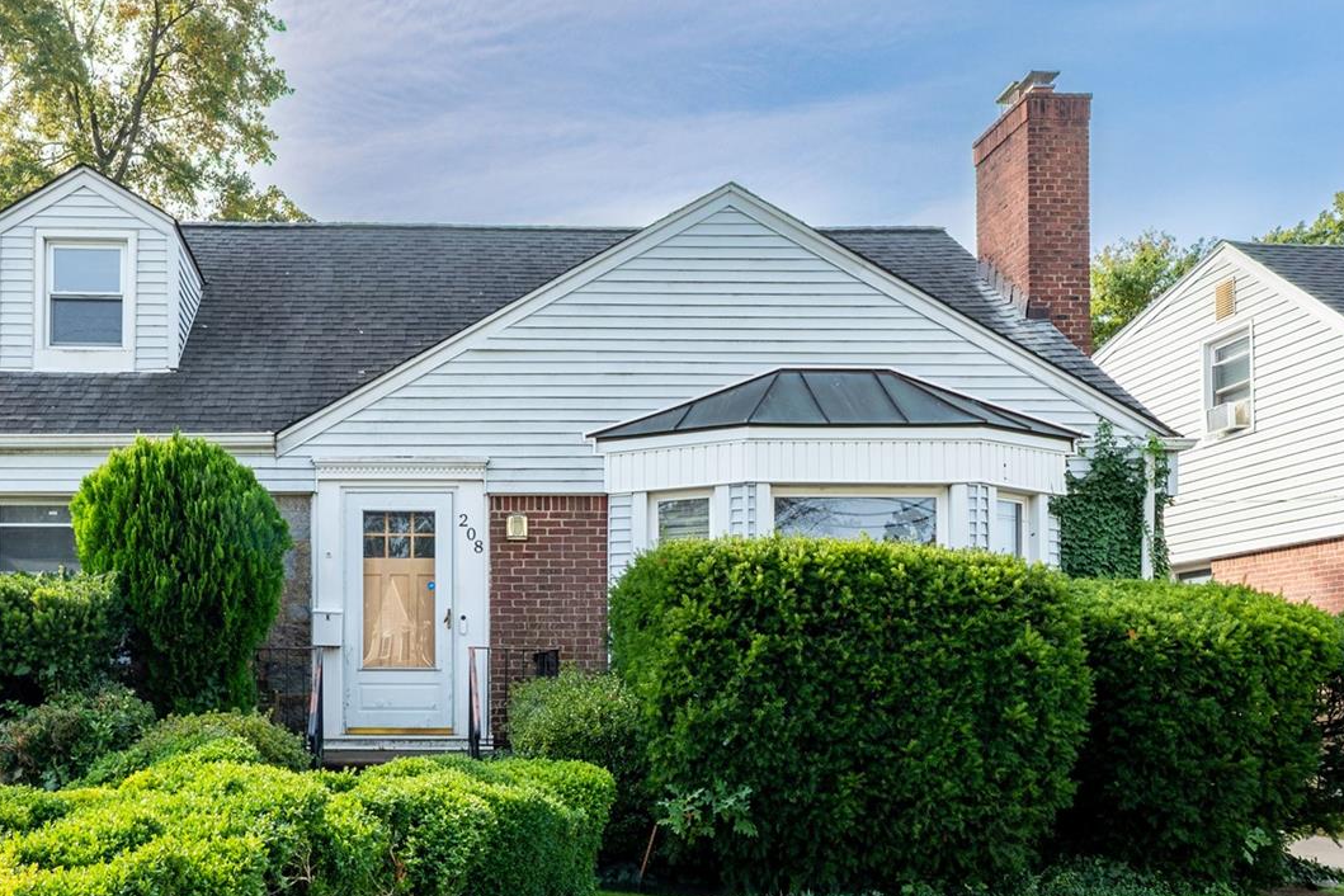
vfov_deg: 42.3
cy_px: 673
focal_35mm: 30
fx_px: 1119
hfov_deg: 60.2
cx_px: 424
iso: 500
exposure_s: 1/2000
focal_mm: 15.5
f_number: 8
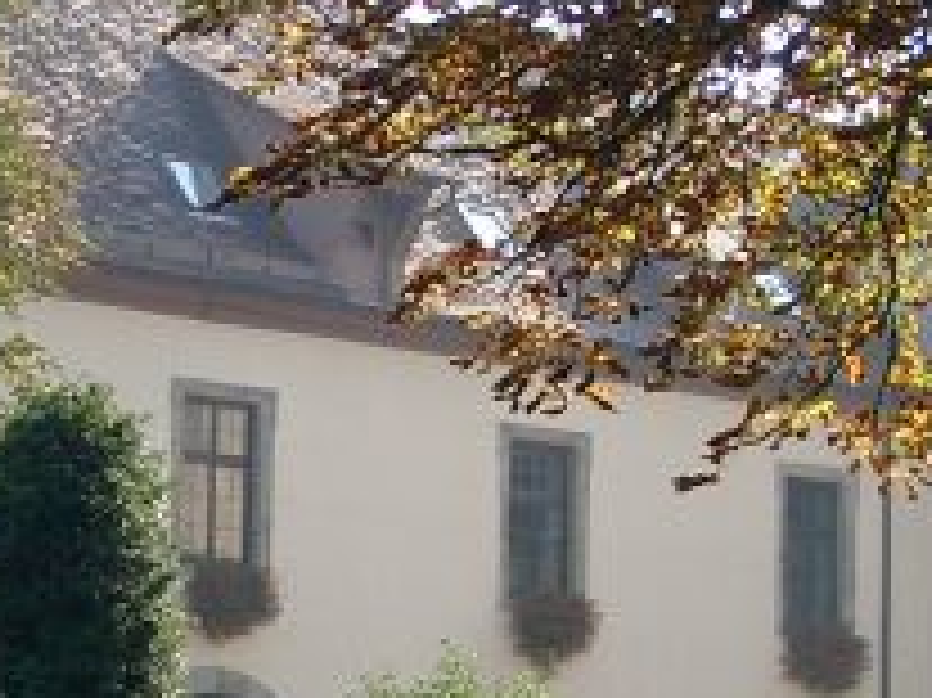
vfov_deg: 10.1
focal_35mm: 147
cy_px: 365
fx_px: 3956
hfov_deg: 13.4
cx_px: 225
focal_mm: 8.02
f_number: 4
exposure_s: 1/233
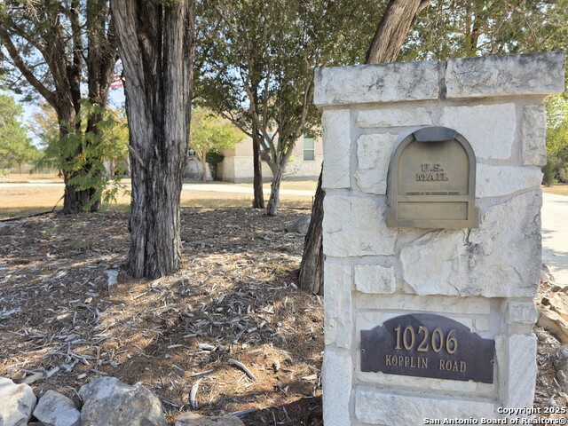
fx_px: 377
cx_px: 284
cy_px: 213
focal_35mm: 23
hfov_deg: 73.9
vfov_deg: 58.9
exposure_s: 1/1814
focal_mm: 6.3
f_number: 1.7
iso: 80
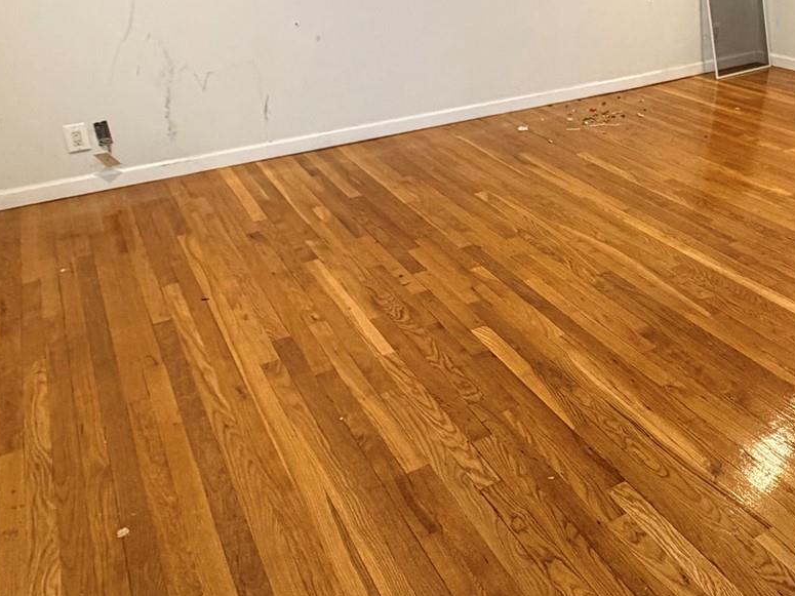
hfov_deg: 48.2
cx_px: 596
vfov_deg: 37.9
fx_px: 850
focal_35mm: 37
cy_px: 163
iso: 400
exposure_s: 1/60
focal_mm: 2.22
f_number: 2.2
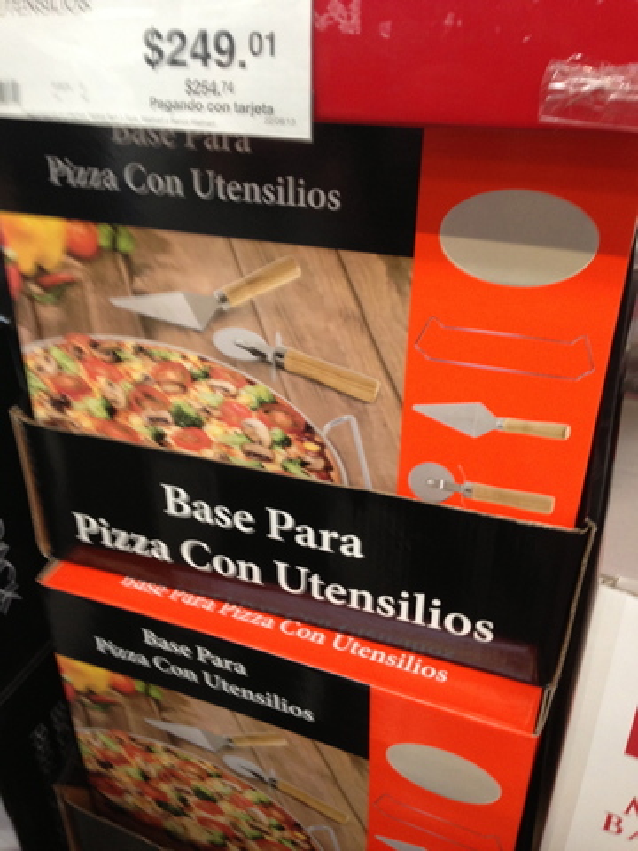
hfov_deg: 42.9
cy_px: 426
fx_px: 811
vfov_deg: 55.4
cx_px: 319
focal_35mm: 33
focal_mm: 4.13
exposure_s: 1/20
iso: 125
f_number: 2.4
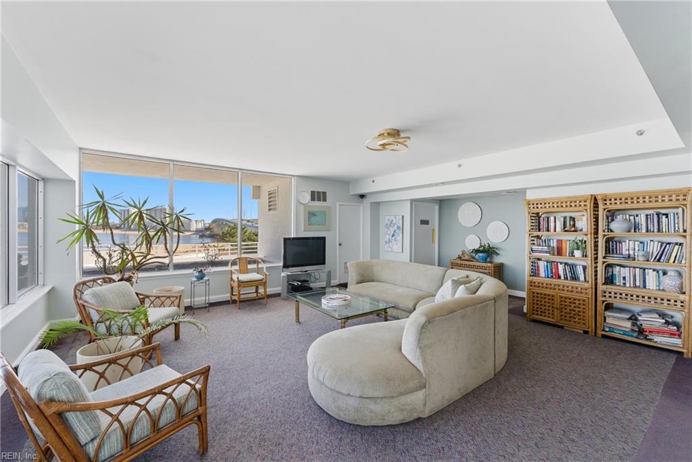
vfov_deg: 81.2
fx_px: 269
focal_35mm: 14
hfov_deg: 104.2
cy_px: 231
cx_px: 346
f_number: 8
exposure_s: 1/200
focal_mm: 14
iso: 250
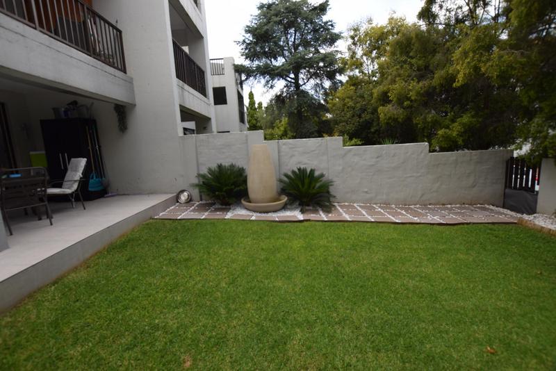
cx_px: 278
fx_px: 232
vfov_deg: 77.4
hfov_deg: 100.4
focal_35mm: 15
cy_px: 186
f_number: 5.6
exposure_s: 1/125
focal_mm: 10
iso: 100
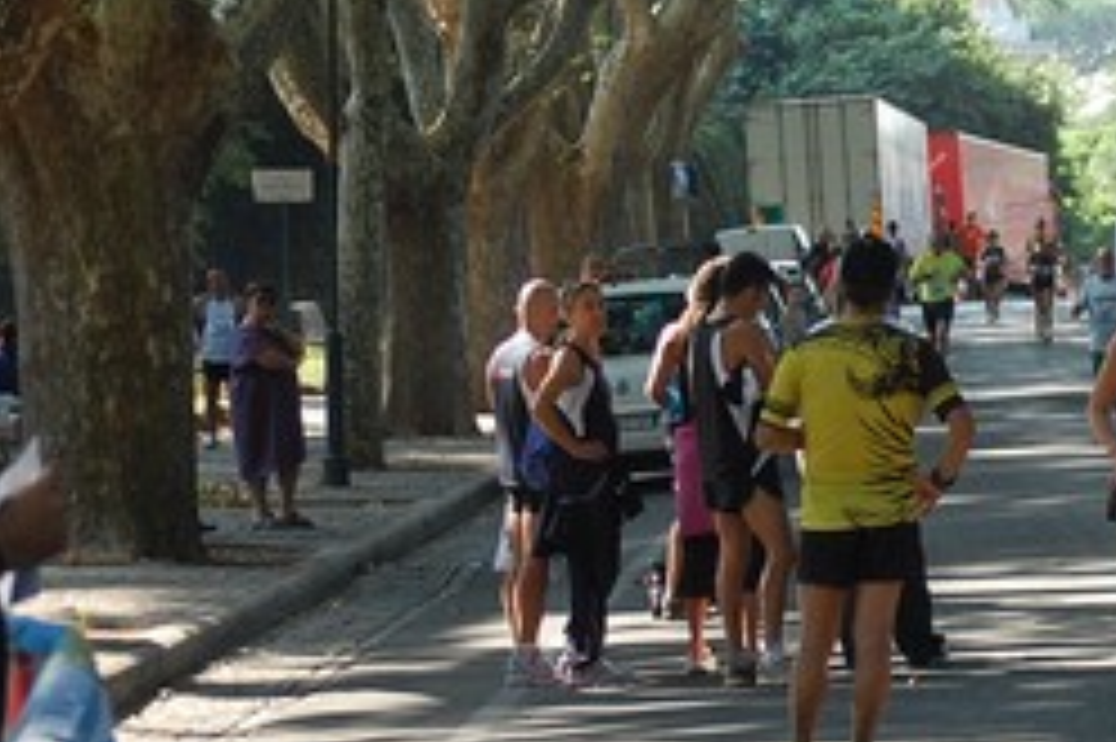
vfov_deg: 6.9
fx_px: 6171
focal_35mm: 199
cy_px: 414
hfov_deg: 10.2
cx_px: 1125
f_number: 4
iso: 450
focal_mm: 55
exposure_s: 1/500
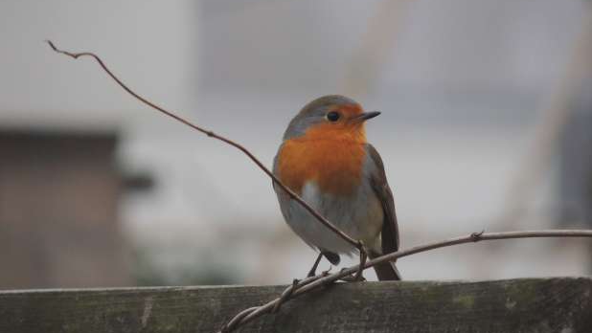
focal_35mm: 984
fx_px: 15450
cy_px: 148
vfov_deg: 1.2
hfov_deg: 2.2
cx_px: 296
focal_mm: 160.5
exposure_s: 1/125
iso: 560
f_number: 5.5
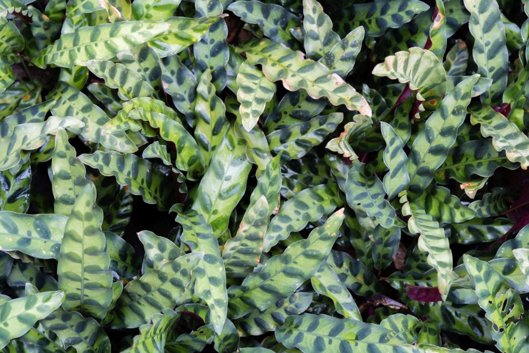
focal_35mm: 68
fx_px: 992
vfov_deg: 20.2
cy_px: 176
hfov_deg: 29.9
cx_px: 264
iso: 125
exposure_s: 1/60
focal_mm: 45
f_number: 4.5
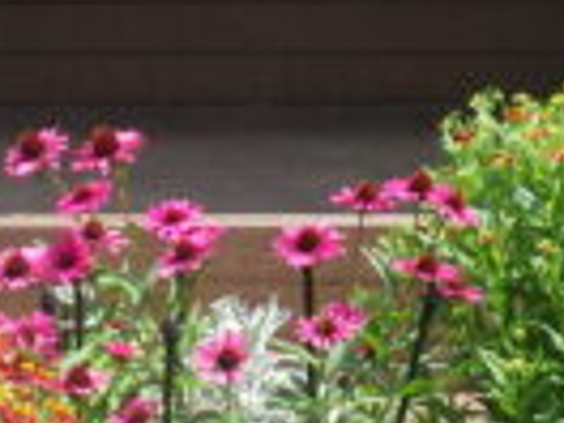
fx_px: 1971
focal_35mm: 121
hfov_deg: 15.9
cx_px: -11
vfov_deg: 11.7
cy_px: 643
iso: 125
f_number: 4.2
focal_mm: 5
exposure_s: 1/400
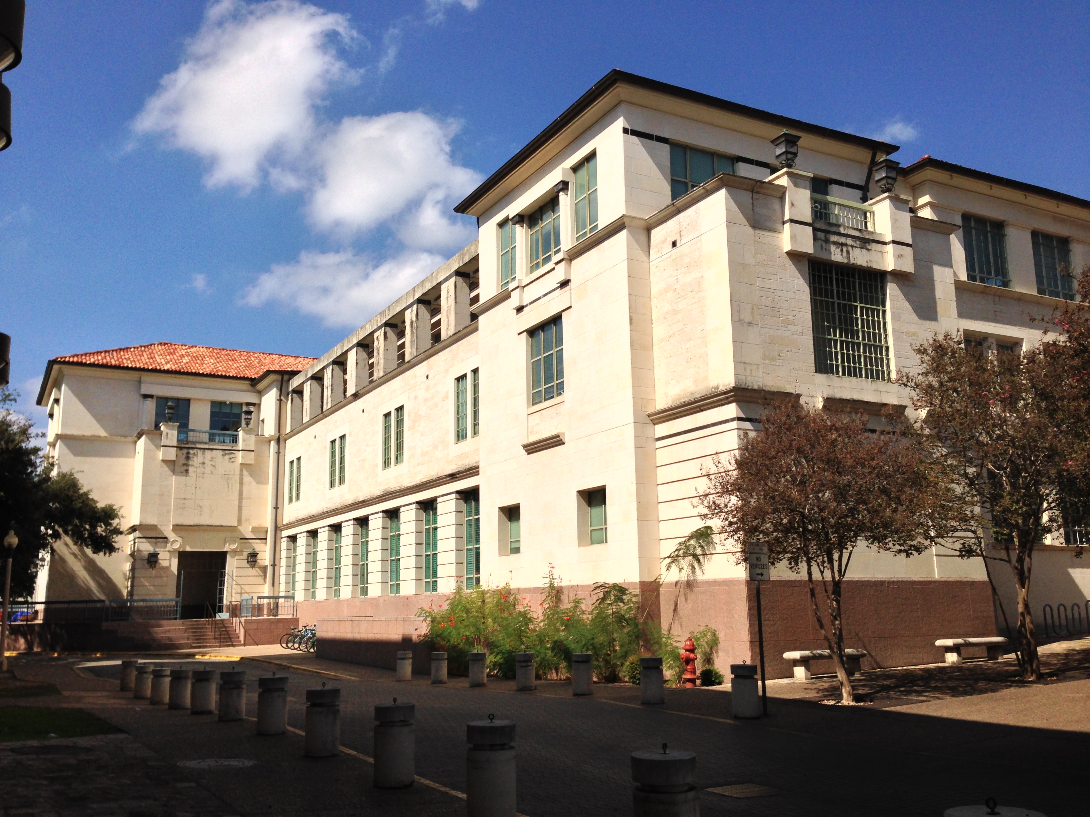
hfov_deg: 55.4
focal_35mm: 33
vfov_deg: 42.9
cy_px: 408
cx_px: 545
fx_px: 1039
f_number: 2.4
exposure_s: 1/3390
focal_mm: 4.13
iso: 50
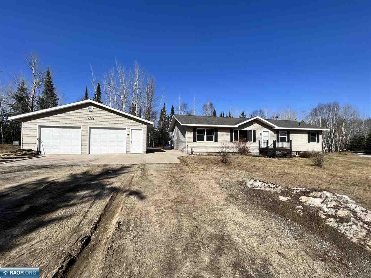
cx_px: 186
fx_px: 139
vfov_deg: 89.9
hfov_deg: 106.2
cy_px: 139
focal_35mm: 13
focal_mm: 1.57
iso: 32
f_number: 1.8
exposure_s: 1/2950
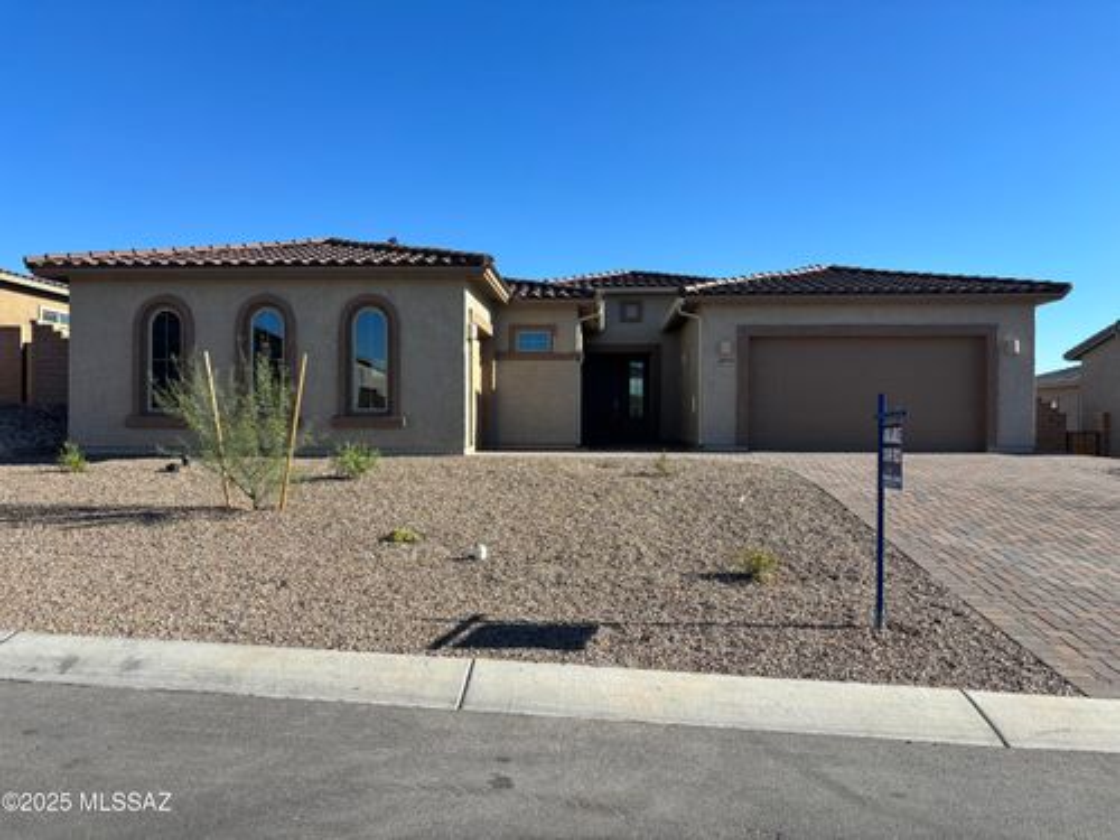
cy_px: 420
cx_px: 560
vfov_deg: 53.1
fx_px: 841
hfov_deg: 67.3
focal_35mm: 26
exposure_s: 1/2451
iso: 50
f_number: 1.6
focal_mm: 5.96
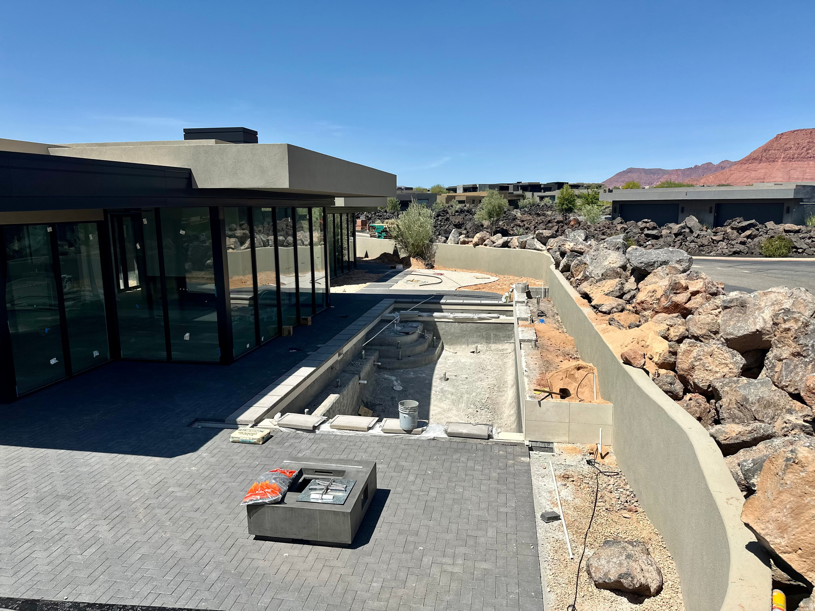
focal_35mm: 24
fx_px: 565
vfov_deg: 56.8
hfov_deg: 71.6
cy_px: 306
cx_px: 408
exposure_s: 1/5848
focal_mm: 6.86
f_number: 1.78
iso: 80
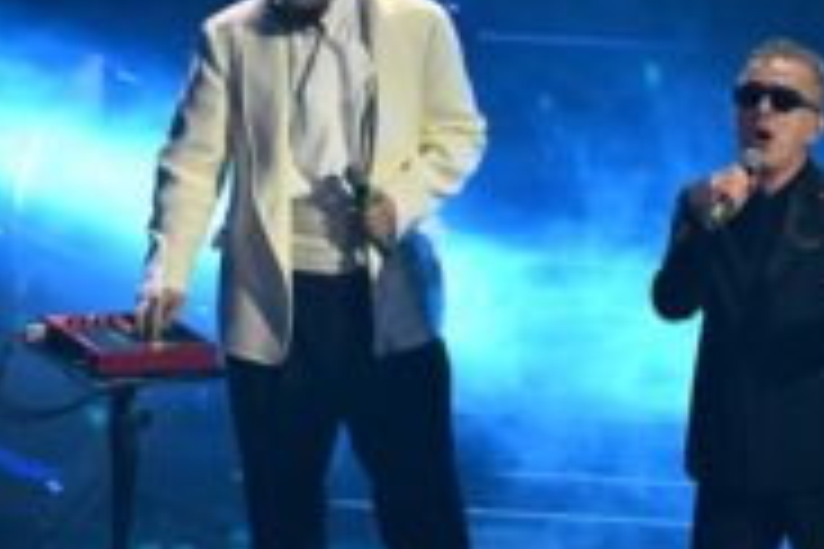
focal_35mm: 393
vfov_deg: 3.5
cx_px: 892
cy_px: 403
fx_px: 8995
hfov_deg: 5.2
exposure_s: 1/400
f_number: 4.5
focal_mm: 180
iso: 6400
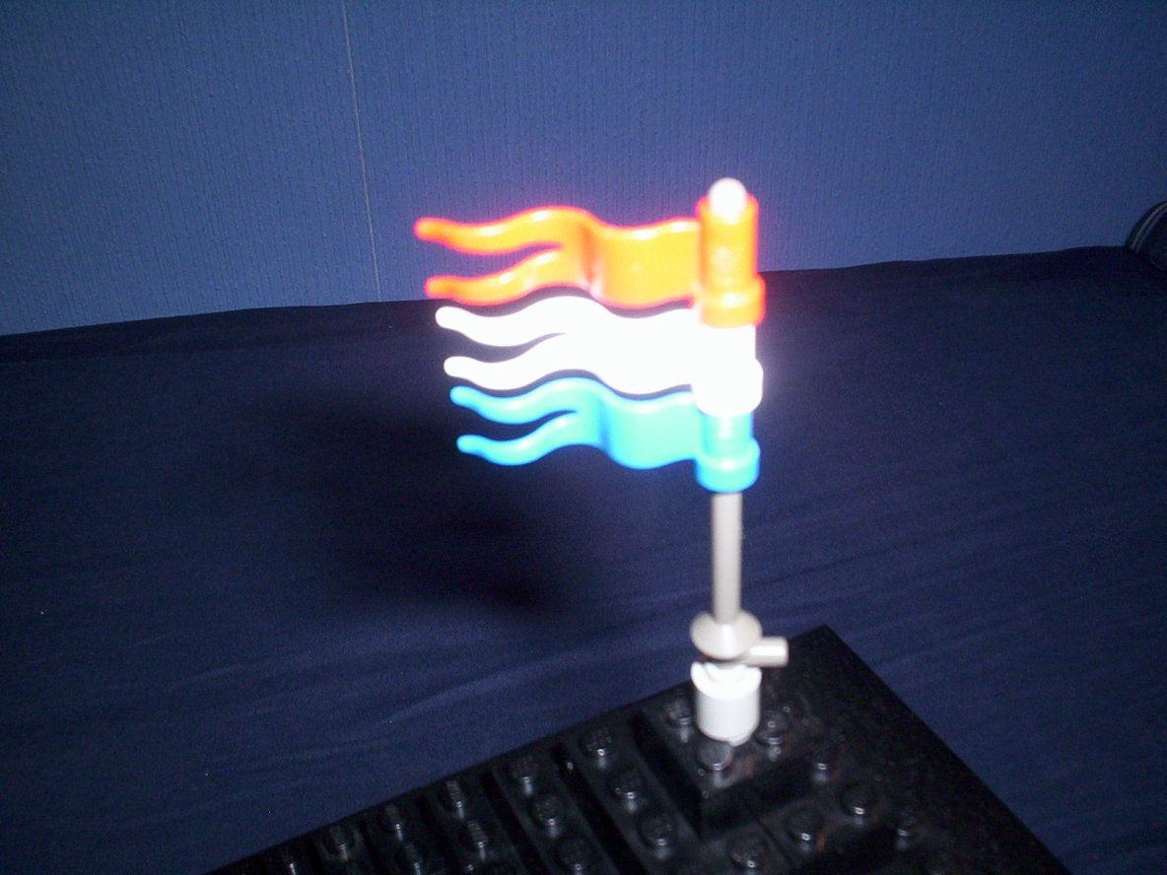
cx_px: 584
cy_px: 438
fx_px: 1281
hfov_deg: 49.0
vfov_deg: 37.7
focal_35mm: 38
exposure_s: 1/60
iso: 140
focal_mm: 4.99
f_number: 4.5
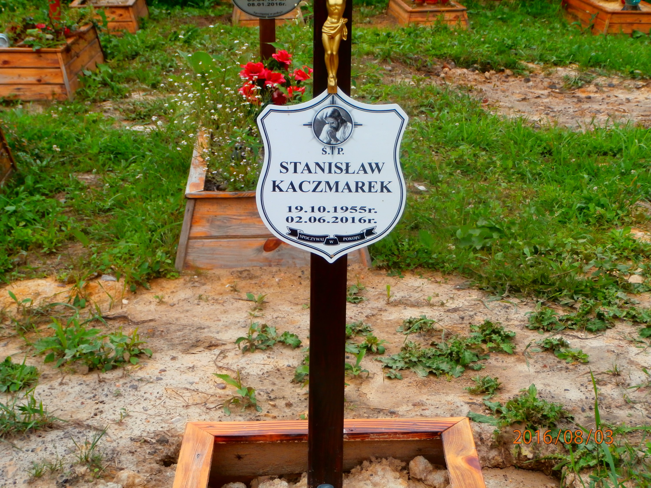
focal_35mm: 68
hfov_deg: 28.6
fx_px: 1279
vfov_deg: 21.6
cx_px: 326
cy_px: 244
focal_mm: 12.1
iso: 100
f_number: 4.7
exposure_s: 1/400
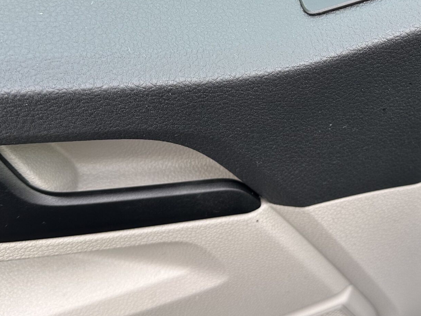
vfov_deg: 28.4
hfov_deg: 37.4
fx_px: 608
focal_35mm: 50
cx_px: 305
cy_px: 59
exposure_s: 1/121
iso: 100
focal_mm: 6.86
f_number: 1.78
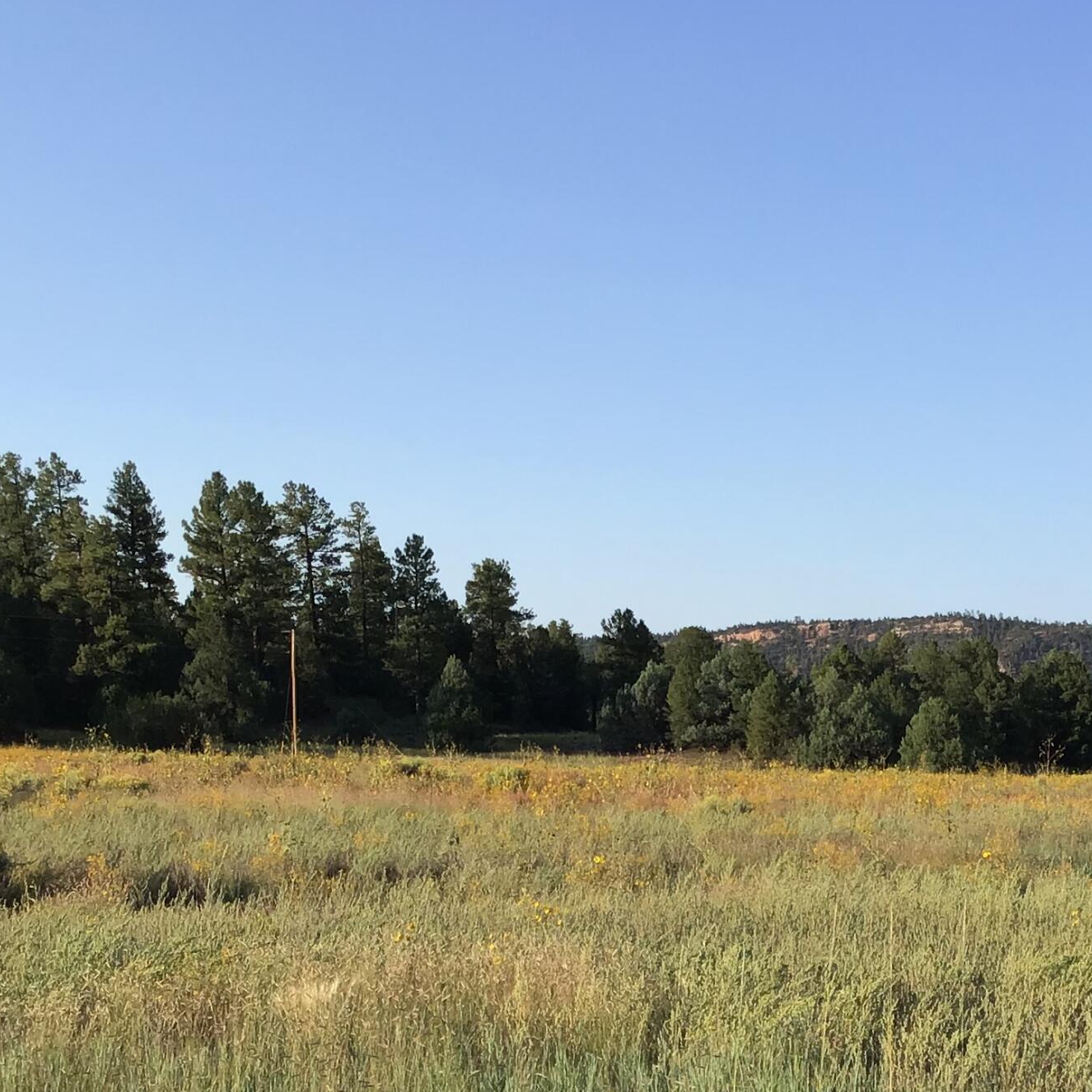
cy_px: 786
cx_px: 781
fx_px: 2213
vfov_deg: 27.4
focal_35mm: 62
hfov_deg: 27.4
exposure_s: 1/679
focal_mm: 3.3
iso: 25
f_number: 2.4
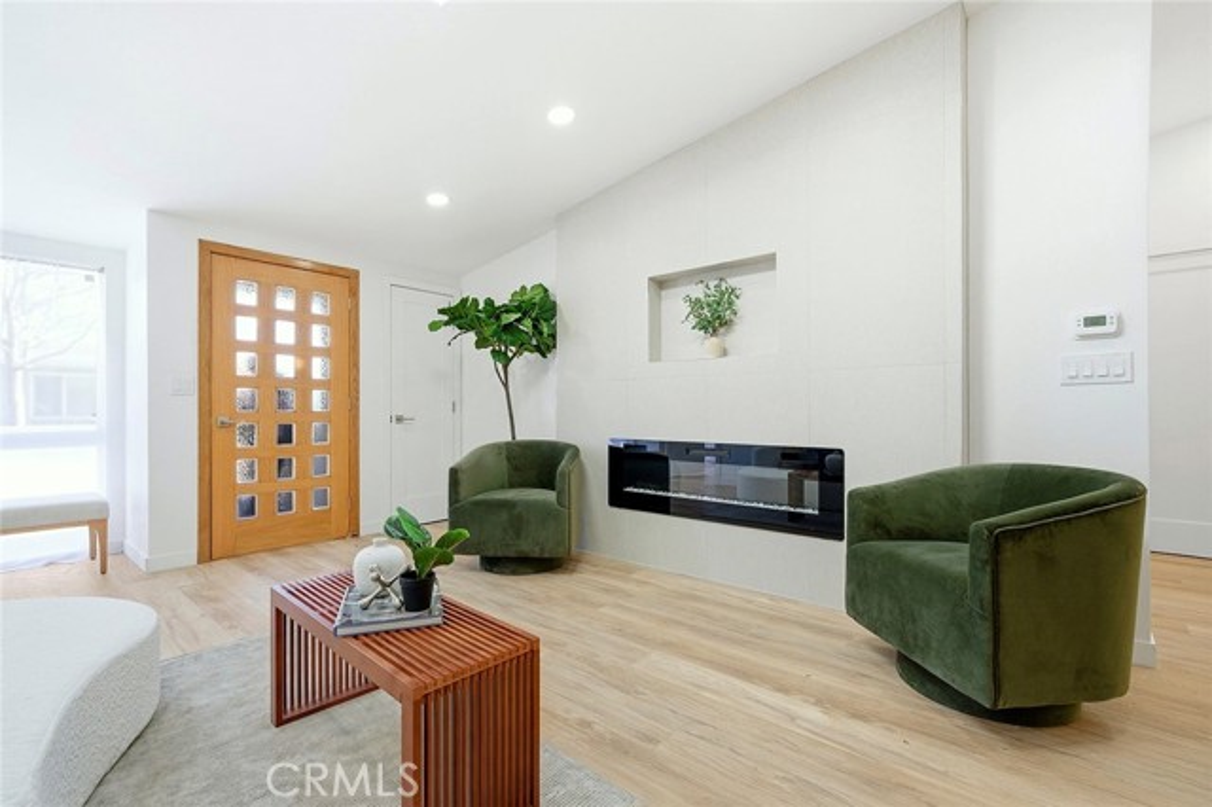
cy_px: 404
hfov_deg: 96.8
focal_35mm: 16
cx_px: 606
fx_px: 538
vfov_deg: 73.7
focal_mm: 16
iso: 1000
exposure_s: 1/1000
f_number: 5.6
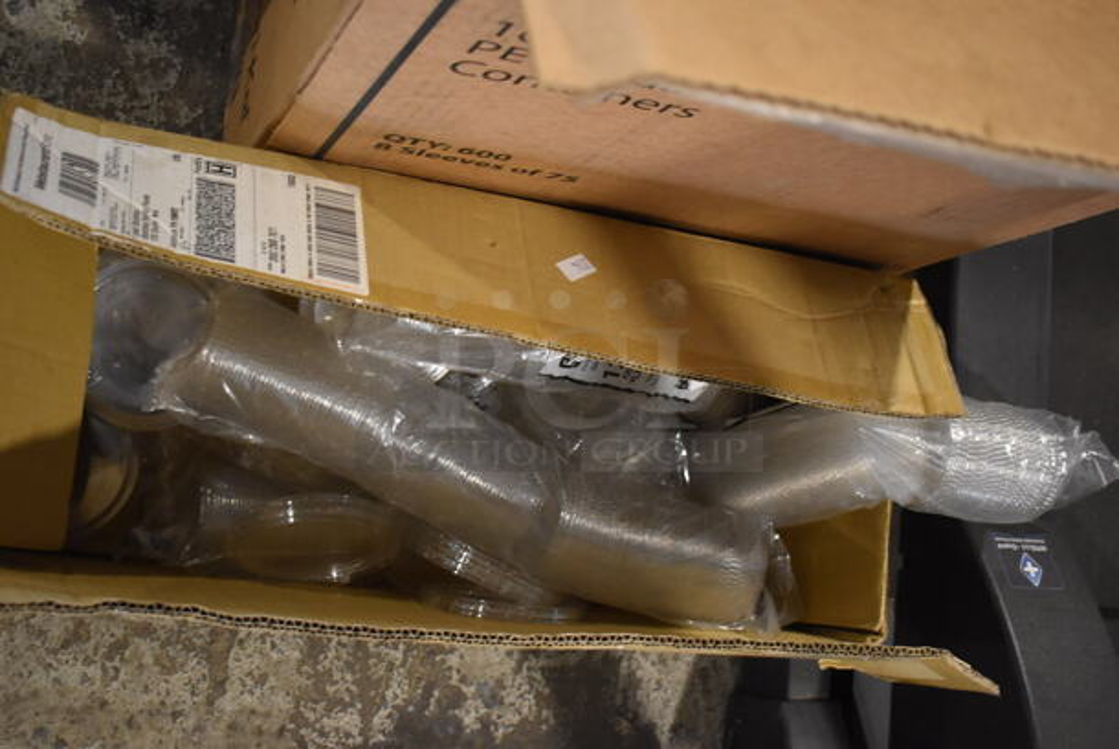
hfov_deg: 43.6
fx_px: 1400
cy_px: 374
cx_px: 560
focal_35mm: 45
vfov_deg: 29.9
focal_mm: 30
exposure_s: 1/125
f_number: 4.2
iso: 2500
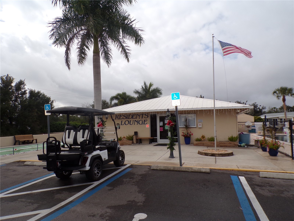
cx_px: 147
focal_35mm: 24
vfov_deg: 56.8
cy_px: 110
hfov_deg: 71.6
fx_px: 204
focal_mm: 4.3
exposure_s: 1/420
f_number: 5.8
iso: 80
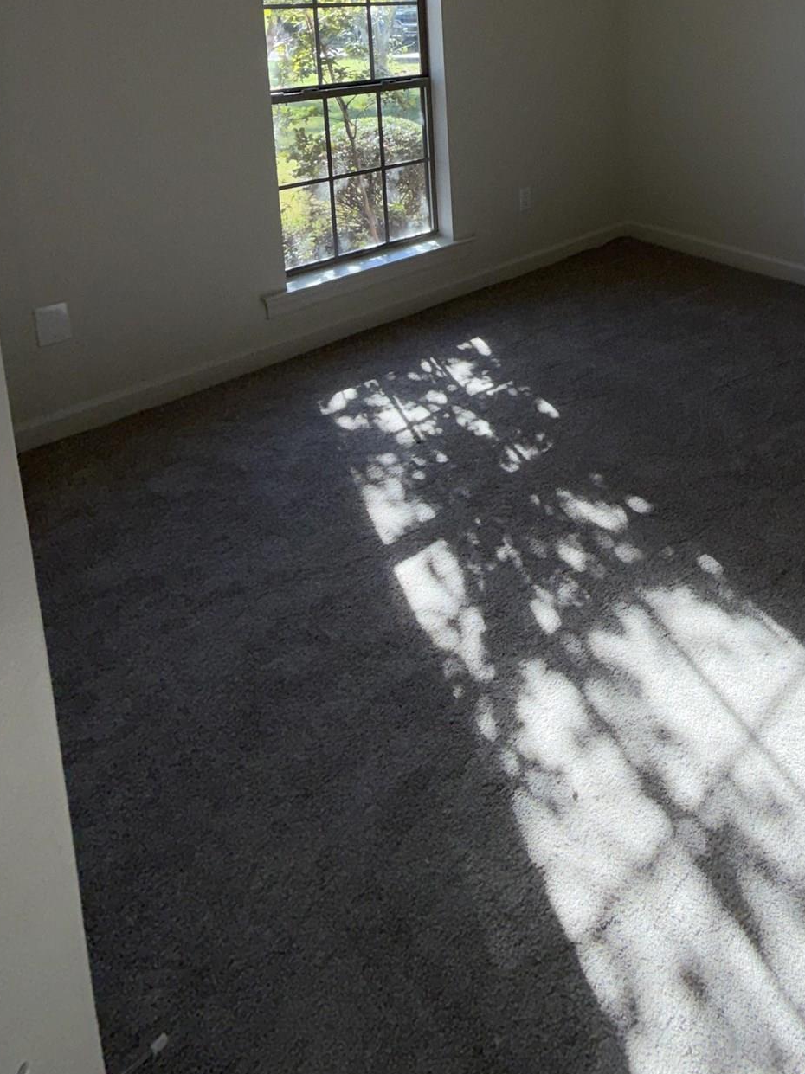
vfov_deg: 58.2
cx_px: 666
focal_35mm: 26
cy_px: 118
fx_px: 807
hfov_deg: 49.3
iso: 16
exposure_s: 1/160
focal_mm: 2.22
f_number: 2.2
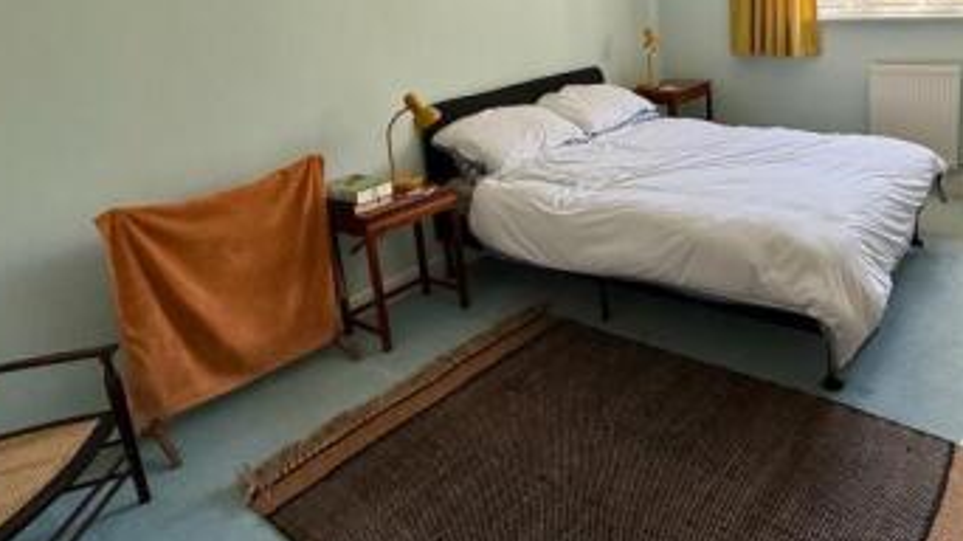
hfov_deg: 69.8
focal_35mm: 26
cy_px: 108
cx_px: 646
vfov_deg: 42.4
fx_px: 664
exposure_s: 1/99
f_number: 2.2
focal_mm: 2.22
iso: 160
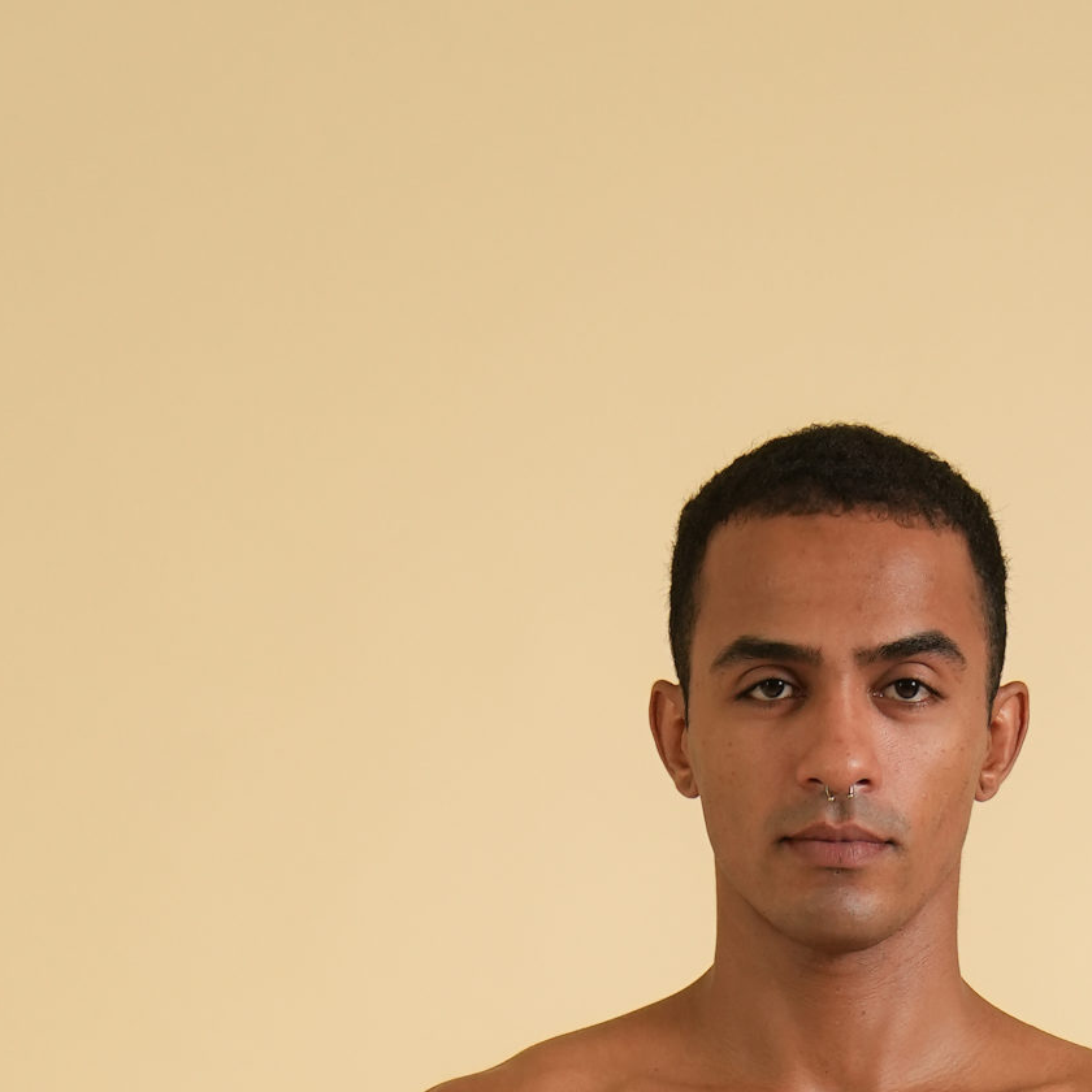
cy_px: 2308
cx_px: 814
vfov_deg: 7.2
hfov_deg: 7.5
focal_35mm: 233
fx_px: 8316
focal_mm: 64
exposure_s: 1/125
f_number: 4.5
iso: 500
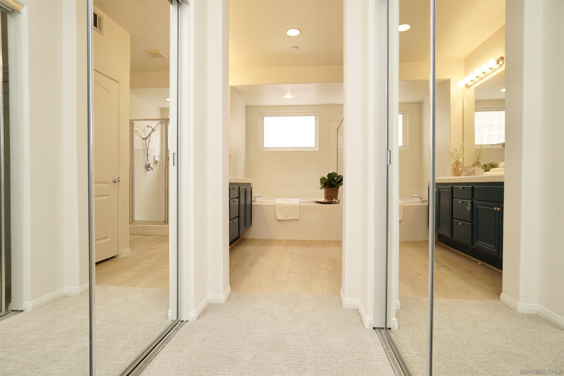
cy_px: 188
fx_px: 305
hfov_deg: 85.4
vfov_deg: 63.2
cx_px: 282
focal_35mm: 20
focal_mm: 13
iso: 160
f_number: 4
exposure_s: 1/60
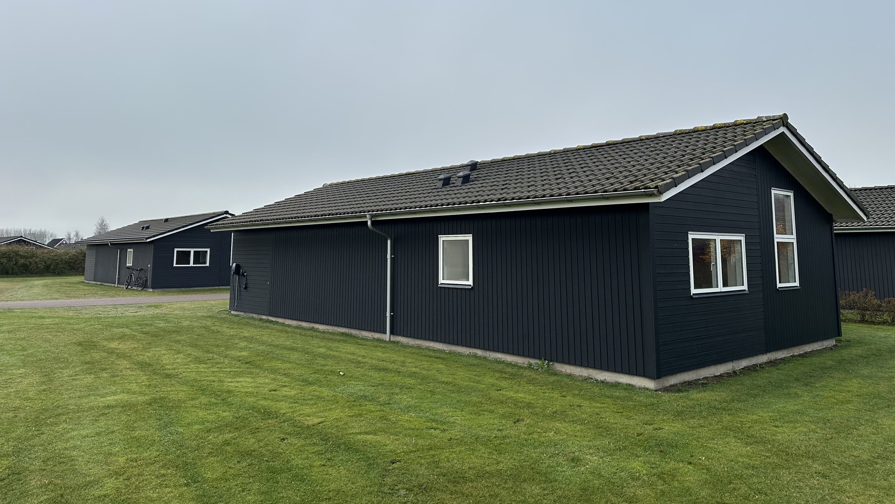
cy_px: 178
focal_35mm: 27
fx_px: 641
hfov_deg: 69.9
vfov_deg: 42.5
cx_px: 452
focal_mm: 6.86
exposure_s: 1/1949
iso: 80
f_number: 1.78
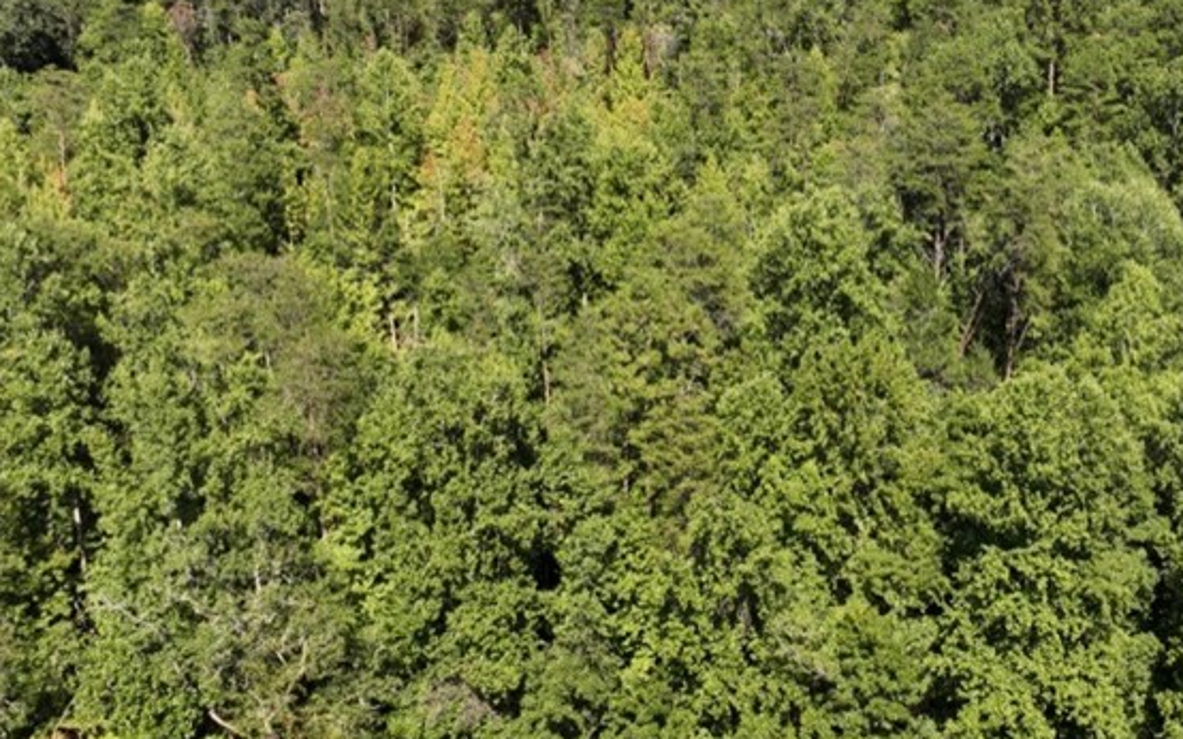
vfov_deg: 27.3
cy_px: 260
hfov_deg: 42.0
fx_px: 1515
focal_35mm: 47
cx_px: 809
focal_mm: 12.29
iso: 100
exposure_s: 1/160
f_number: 2.8
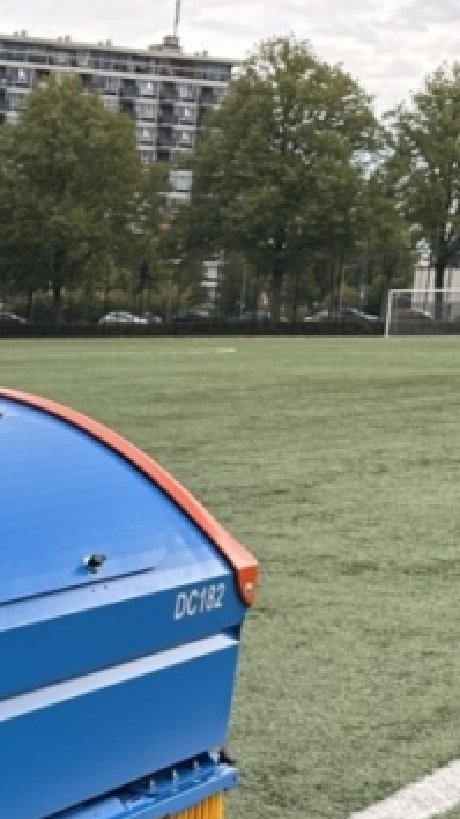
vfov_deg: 26.6
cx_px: -372
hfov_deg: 14.1
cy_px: 790
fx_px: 1649
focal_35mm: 76
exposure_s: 1/797
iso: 80
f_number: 1.78
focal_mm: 6.86
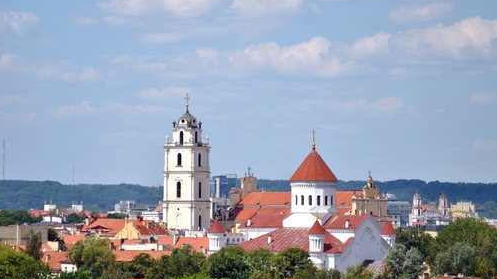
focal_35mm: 200
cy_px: 154
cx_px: 240
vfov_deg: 6.1
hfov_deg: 10.8
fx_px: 2630
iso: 100
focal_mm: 105
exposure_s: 1/640
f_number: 6.3
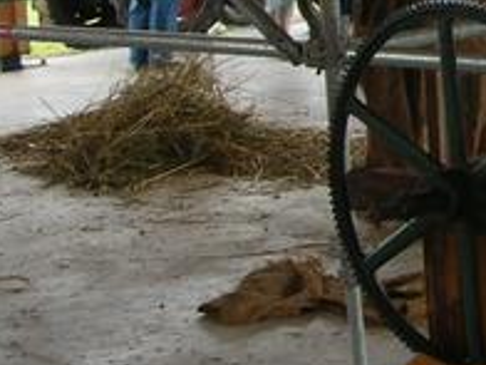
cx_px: 625
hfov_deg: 16.4
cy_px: -42
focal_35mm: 114
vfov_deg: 12.7
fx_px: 1601
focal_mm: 5.8
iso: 50
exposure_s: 1/30
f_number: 2.8
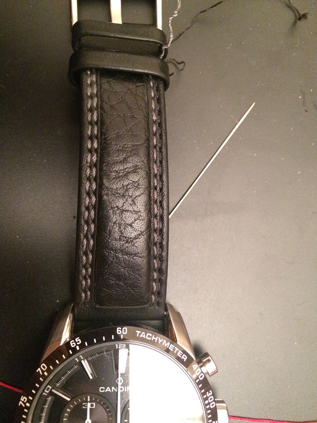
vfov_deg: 61.7
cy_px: 212
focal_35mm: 29
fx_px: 354
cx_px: 158
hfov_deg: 48.2
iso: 1000
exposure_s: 1/15
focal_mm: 4.15
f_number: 2.2
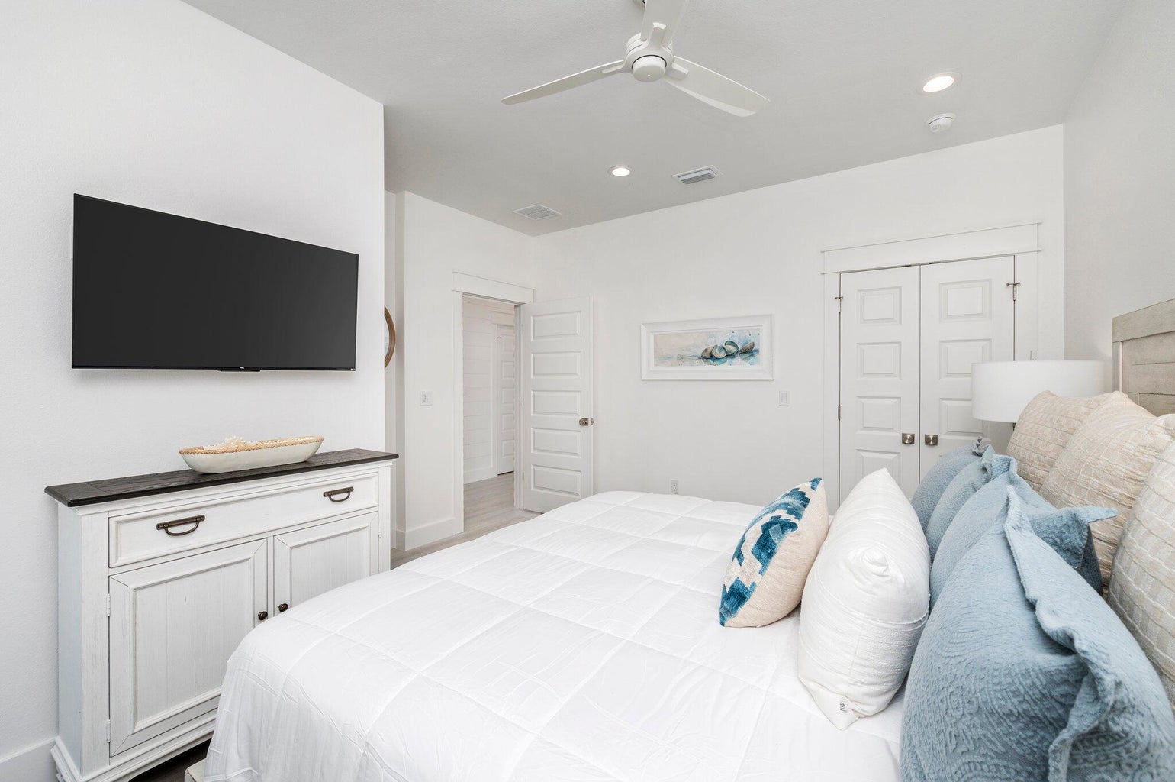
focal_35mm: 14
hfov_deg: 104.3
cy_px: 391
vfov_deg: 81.1
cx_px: 588
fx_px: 457
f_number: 11
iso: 320
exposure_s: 1/100
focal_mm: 14
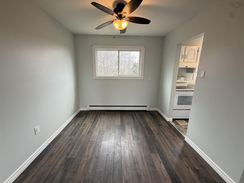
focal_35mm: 14
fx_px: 99
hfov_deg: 102.1
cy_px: 92
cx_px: 122
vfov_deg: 85.7
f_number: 2.2
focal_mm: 2.22
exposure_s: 1/120
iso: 160
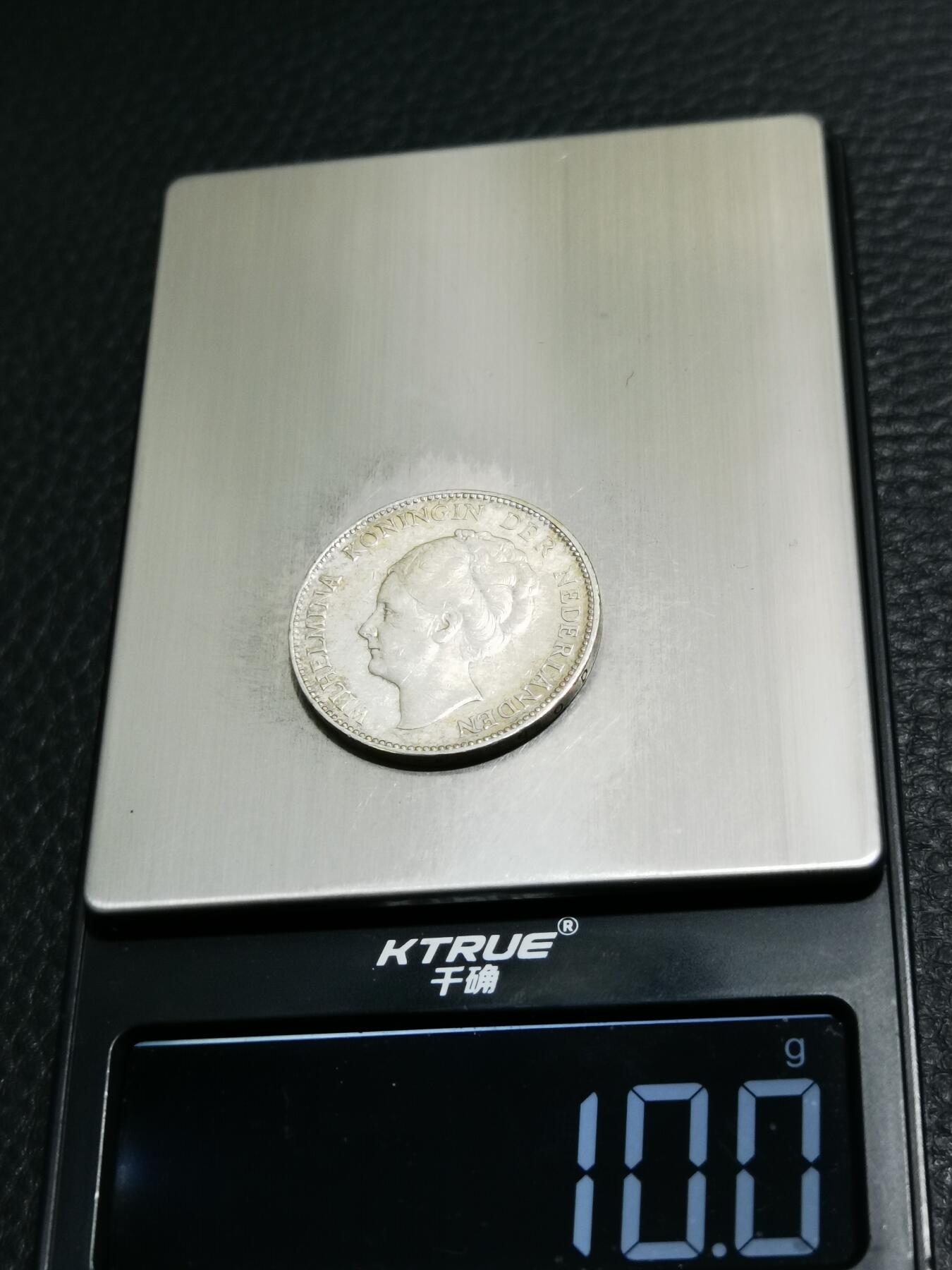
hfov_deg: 25.7
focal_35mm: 57
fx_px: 2090
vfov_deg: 33.8
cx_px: 476
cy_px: 635
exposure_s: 1/100
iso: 125
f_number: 1.9
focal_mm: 6.67
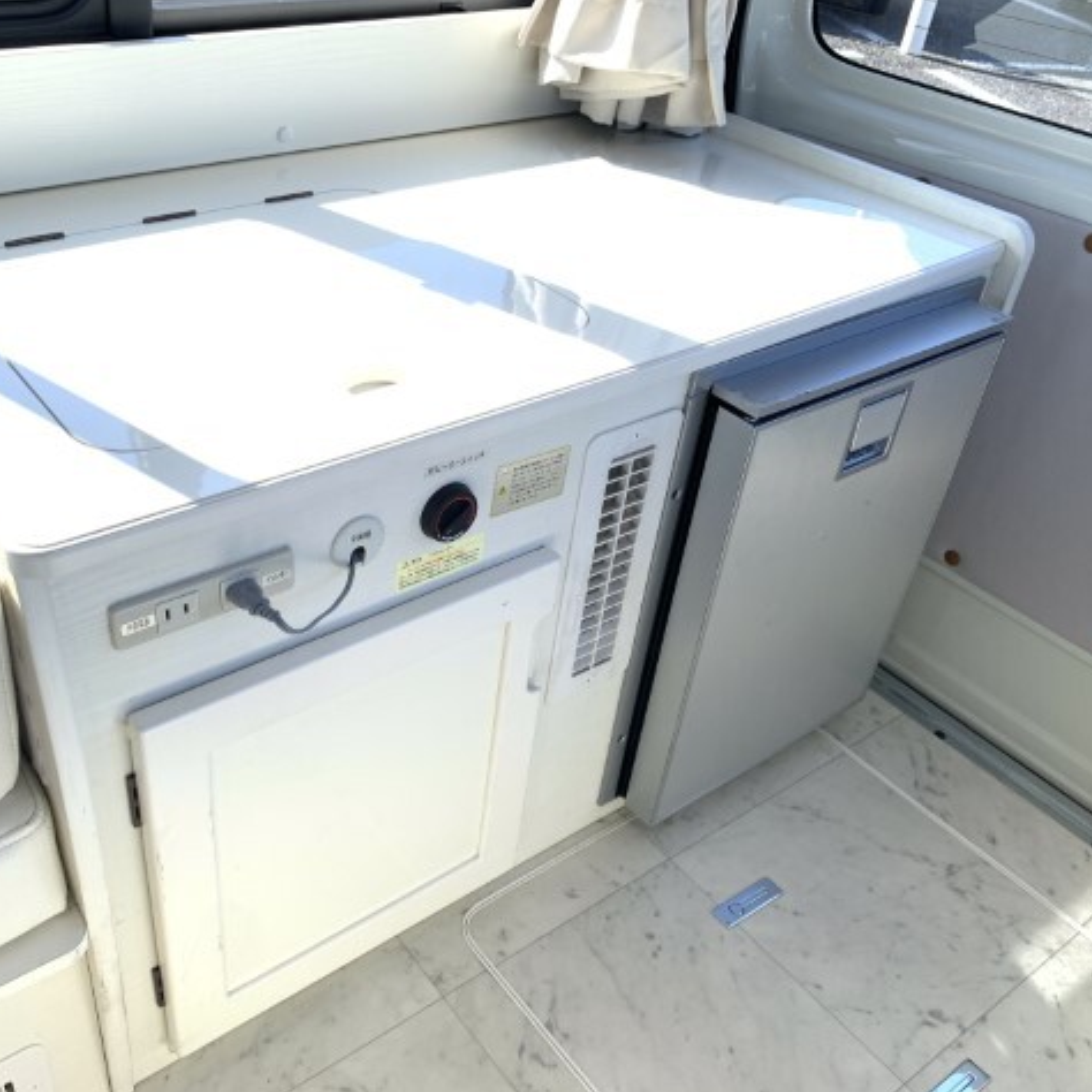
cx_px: 442
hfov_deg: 52.2
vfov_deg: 52.5
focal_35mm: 31
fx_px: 1106
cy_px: 548
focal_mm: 4.25
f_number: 1.8
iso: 25
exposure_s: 1/176
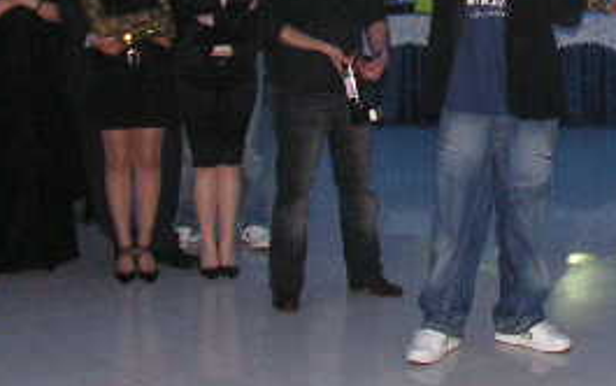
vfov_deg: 14.1
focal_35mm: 92
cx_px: 607
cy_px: 37
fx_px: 1545
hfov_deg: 21.8
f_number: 3.2
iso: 200
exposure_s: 1/40
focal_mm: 6
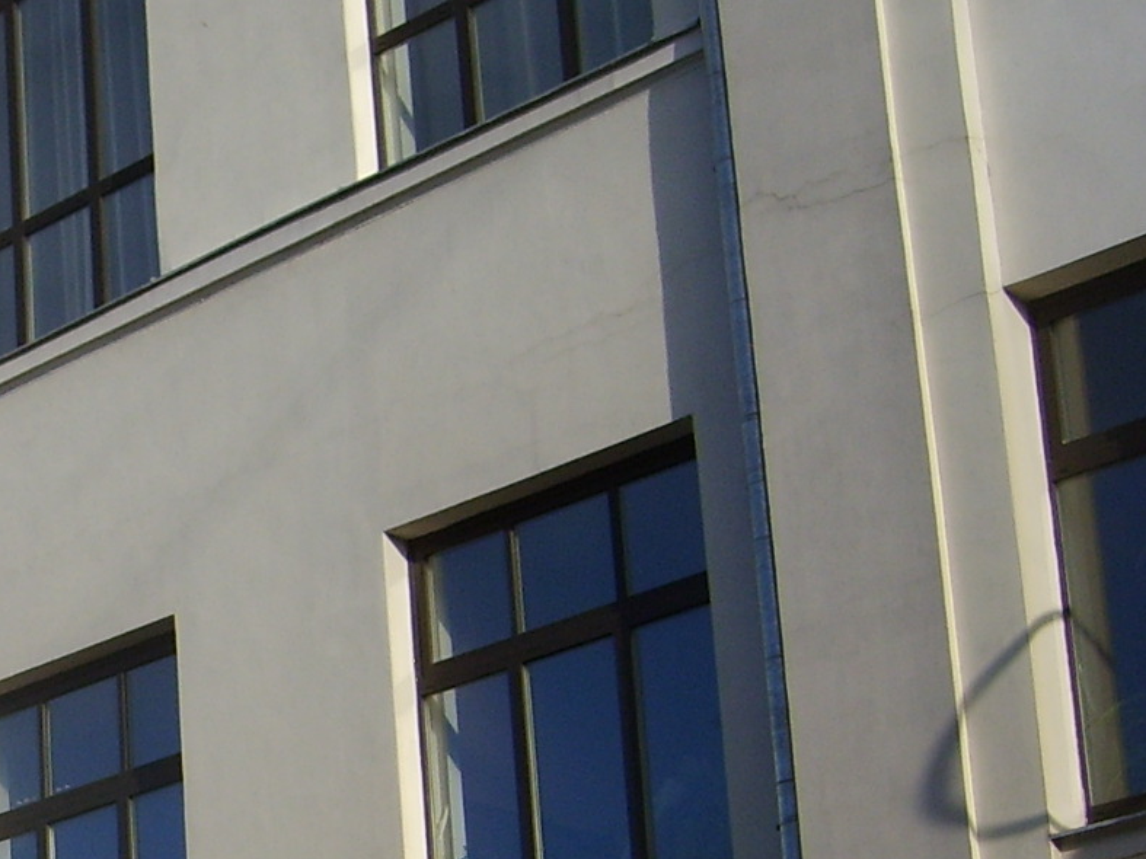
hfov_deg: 18.4
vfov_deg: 14.3
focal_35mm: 101
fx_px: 3343
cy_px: 938
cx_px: -258
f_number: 2.8
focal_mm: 5.8
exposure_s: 1/750
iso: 50
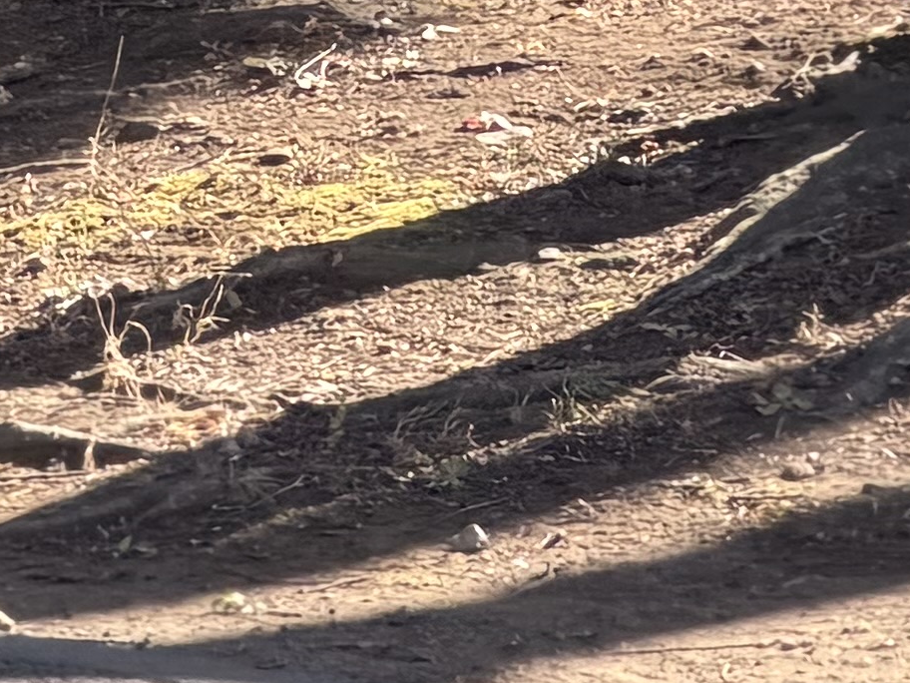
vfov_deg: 2.4
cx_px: -1671
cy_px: -939
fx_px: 16457
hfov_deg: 3.1
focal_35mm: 626
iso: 50
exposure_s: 1/289
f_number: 2.8
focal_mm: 16.89
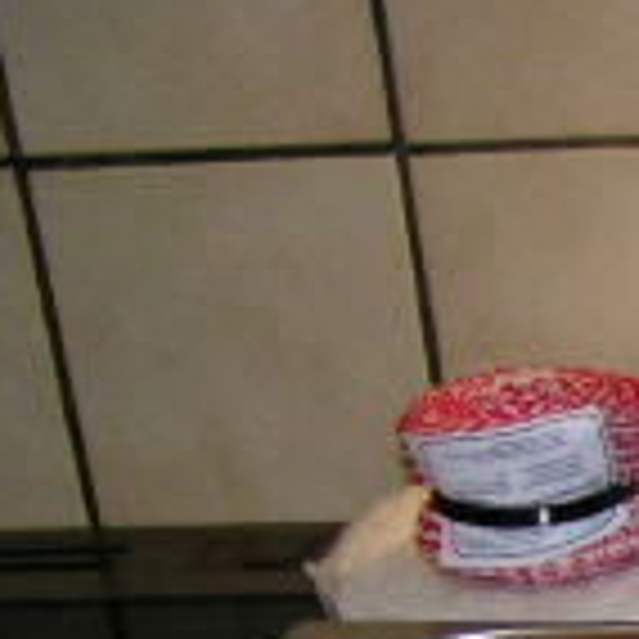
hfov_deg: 10.5
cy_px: 774
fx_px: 3154
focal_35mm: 151
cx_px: 1359
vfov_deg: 11.3
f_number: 2.8
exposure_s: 1/40
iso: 200
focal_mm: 5.8
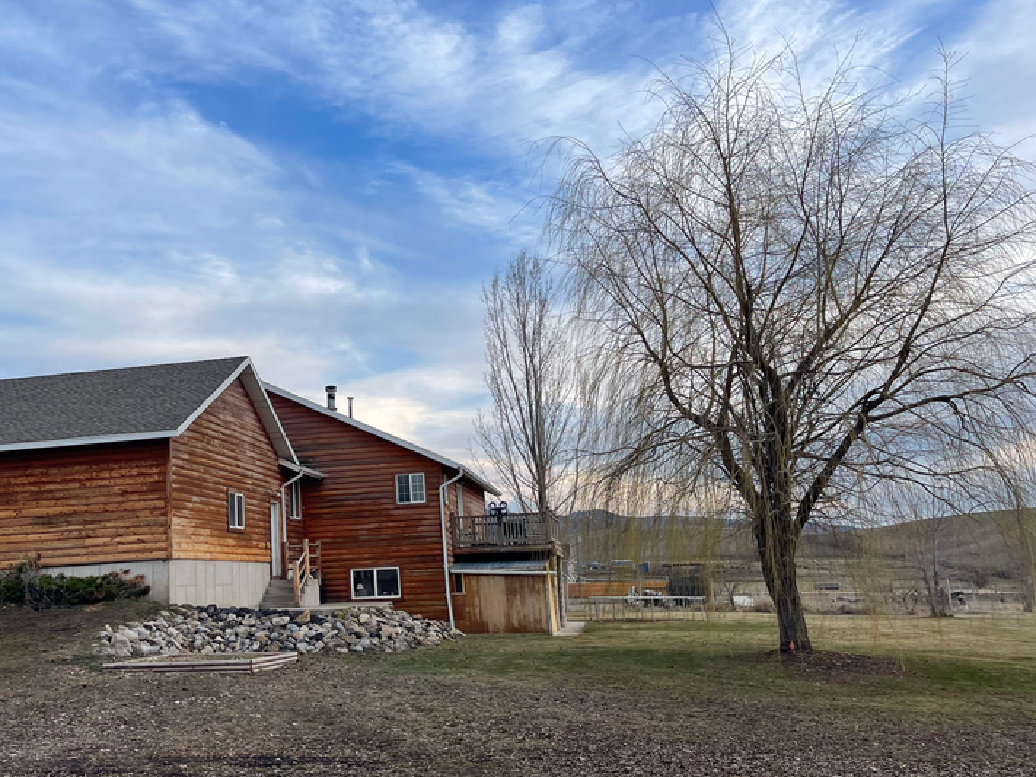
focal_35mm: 36
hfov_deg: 50.4
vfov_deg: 39.6
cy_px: 345
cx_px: 342
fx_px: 1077
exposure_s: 1/1212
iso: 32
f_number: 1.6
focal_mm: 5.1
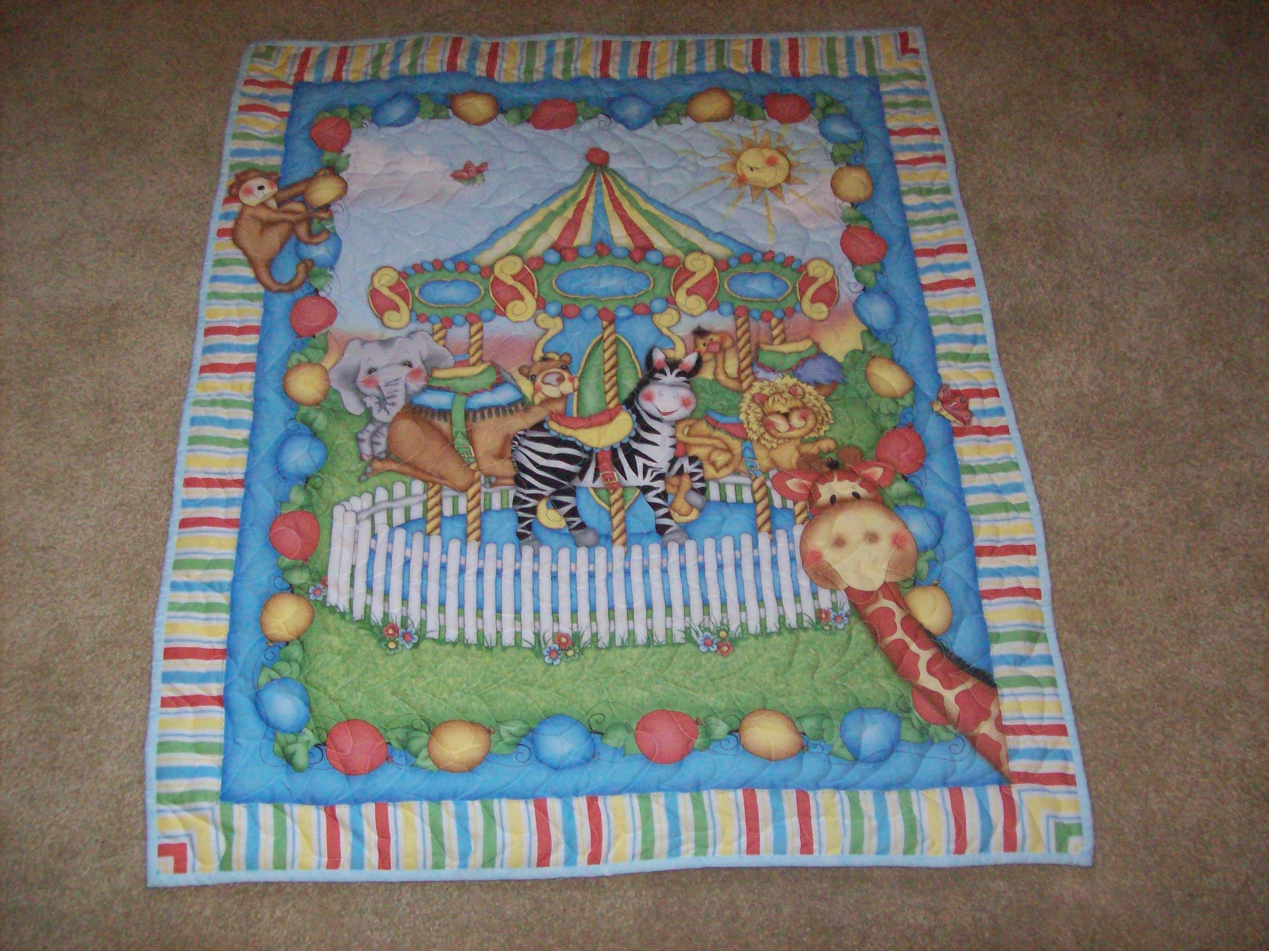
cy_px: 476
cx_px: 634
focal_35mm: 36
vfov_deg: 39.6
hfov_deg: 51.4
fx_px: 1319
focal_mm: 6
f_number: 2.7
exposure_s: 1/128
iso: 400
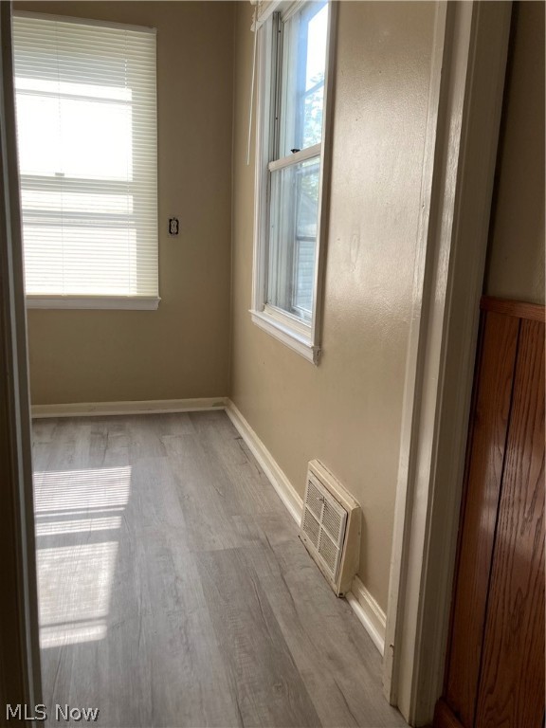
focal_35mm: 28
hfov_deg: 49.7
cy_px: 364
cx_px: 273
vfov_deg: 63.4
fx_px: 589
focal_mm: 3.99
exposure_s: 1/122
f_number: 1.8
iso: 32
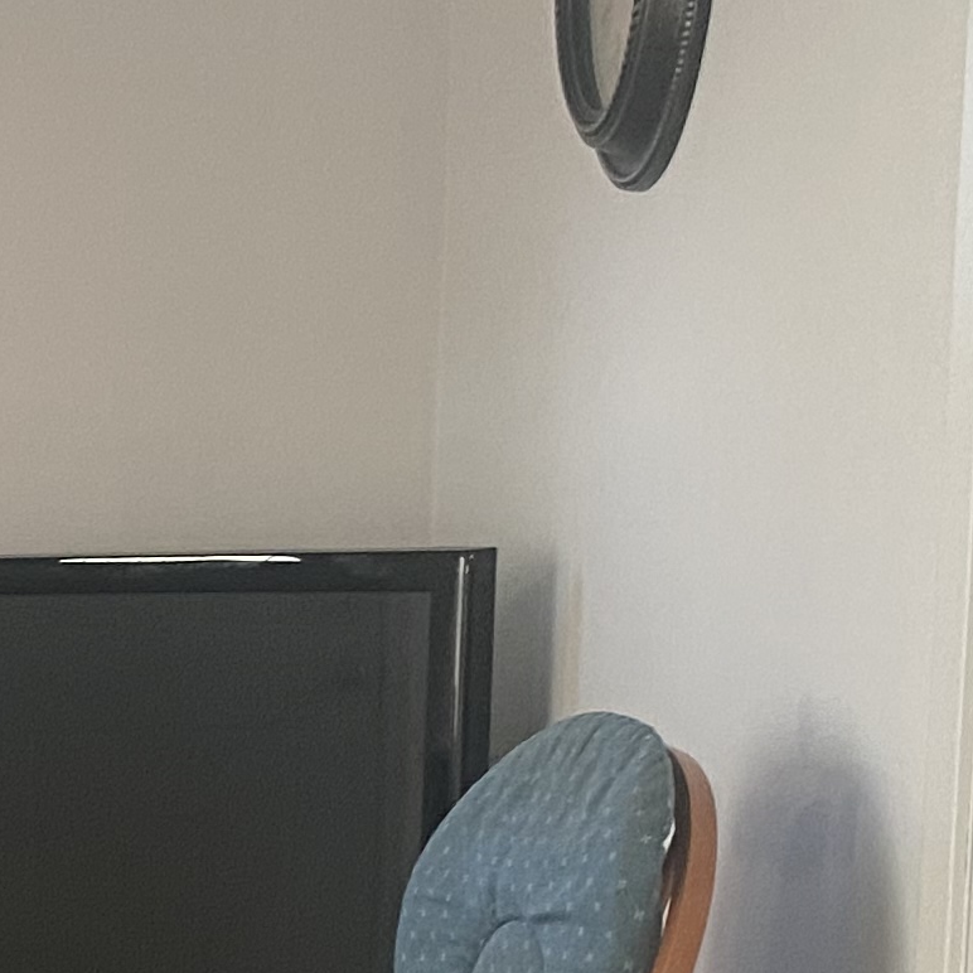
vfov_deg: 14.1
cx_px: -934
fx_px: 3816
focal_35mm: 120
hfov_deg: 12.8
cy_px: 1199
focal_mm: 4.25
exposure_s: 1/60
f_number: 1.8
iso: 125
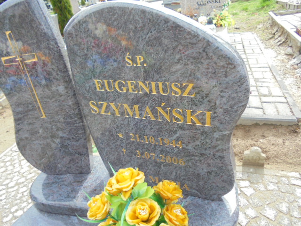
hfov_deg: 67.3
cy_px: 113
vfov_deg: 53.1
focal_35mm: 26
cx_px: 150
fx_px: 226
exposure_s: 1/200
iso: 100
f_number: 3.5
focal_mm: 4.6
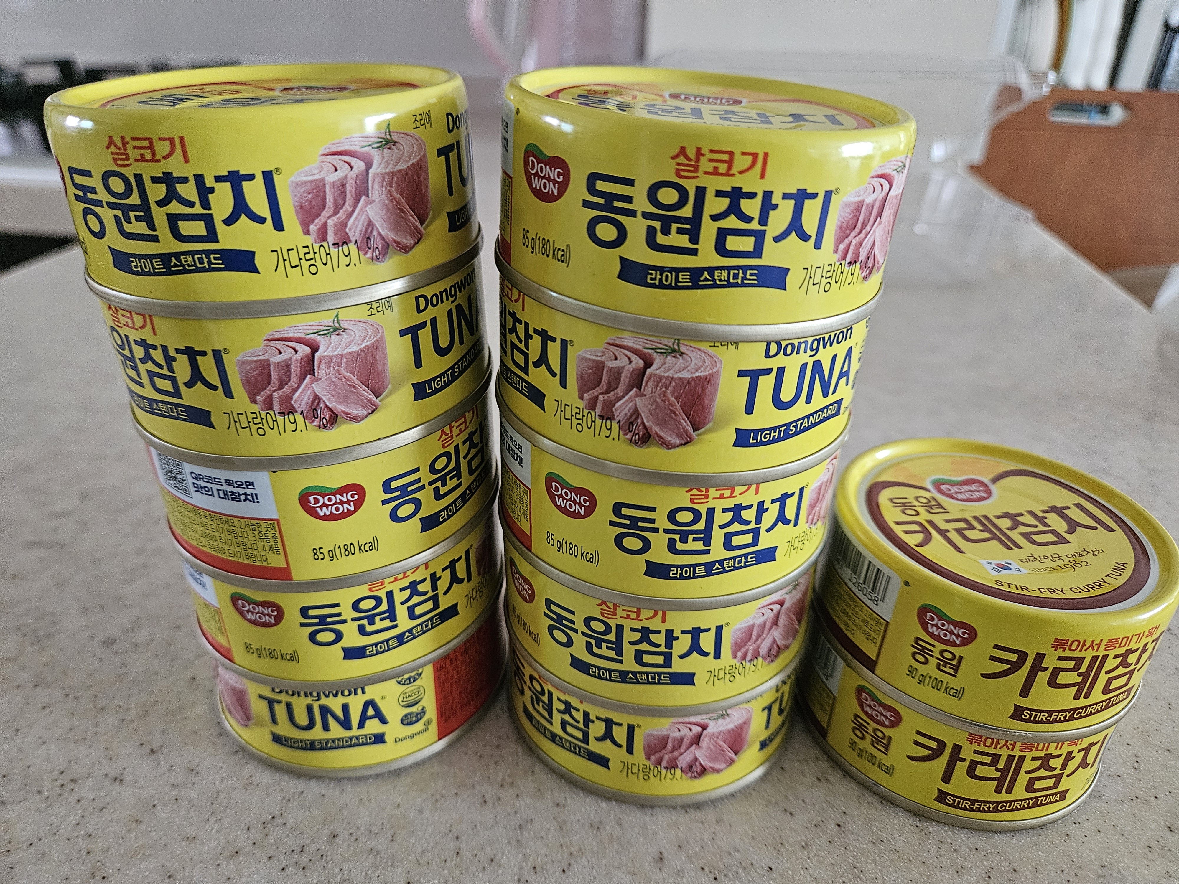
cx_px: 590
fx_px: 783
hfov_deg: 73.9
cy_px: 442
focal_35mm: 23
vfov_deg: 58.9
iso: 800
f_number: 1.8
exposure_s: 1/60
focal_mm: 5.4
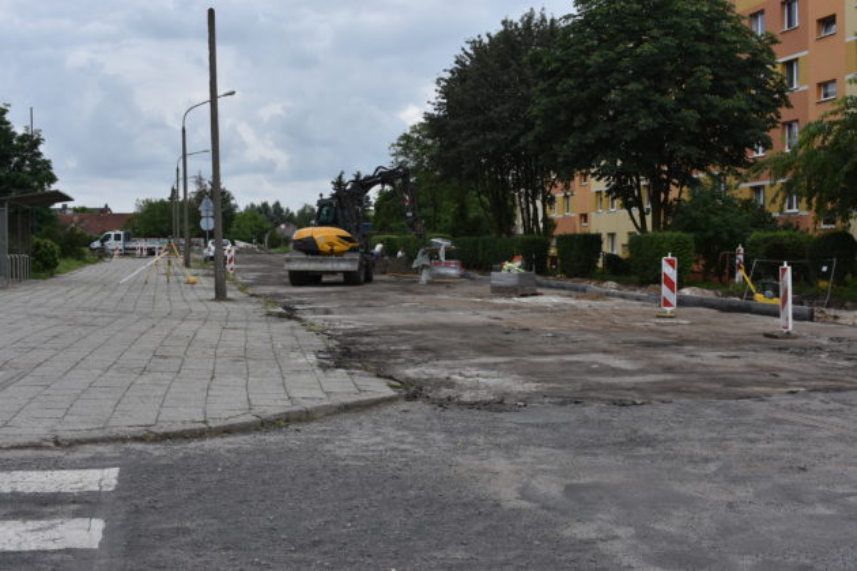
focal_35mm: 42
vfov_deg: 31.9
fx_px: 1000
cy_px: 286
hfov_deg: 46.4
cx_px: 428
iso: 220
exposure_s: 1/500
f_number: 8
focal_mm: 28
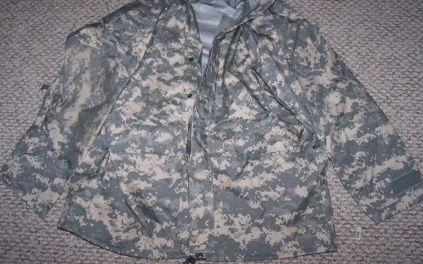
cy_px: 111
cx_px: 211
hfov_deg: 48.2
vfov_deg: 31.2
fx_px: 473
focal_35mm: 41
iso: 80
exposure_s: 1/60
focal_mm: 6.3
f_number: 2.8
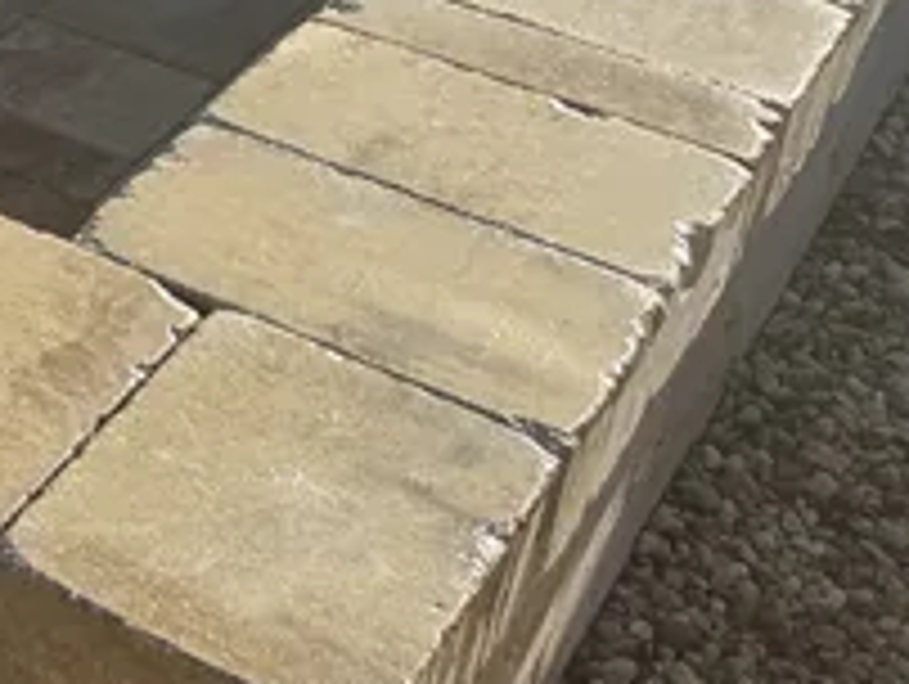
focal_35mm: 95
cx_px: -734
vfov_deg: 14.6
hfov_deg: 17.0
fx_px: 2498
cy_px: -328
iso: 80
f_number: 1.78
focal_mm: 6.76
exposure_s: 1/3096
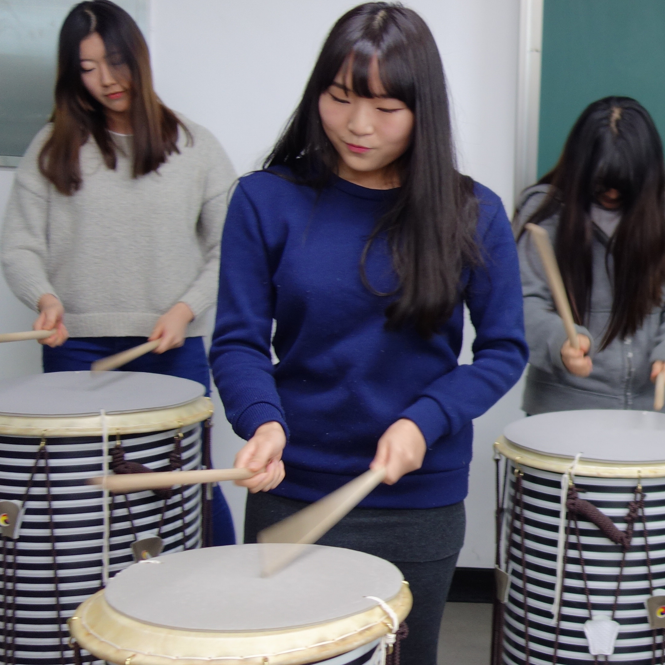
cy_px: 327
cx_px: 746
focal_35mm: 60
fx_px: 1304
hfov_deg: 26.2
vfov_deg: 28.6
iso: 125
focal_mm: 10.4
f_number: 1.8
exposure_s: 1/40
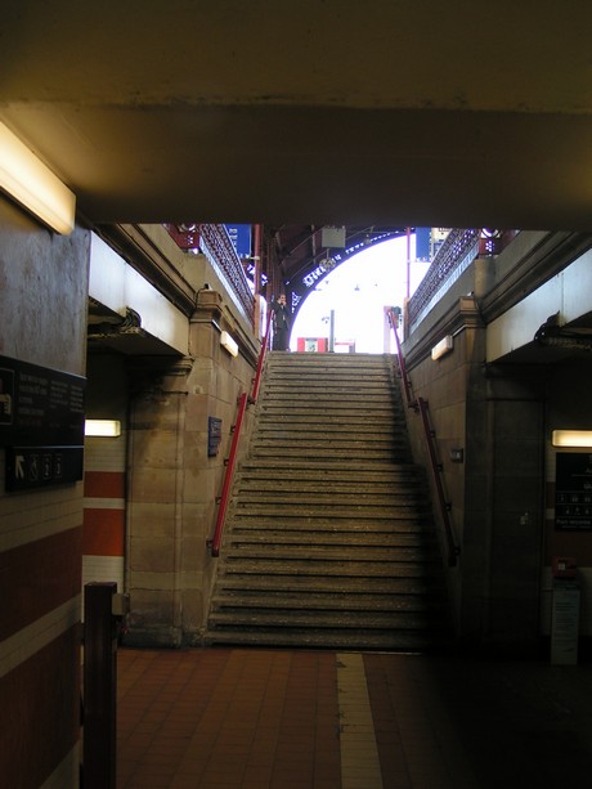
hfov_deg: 37.7
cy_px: 394
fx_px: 866
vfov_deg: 49.0
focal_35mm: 38
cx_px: 296
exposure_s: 1/50
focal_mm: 5.8
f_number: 4
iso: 50
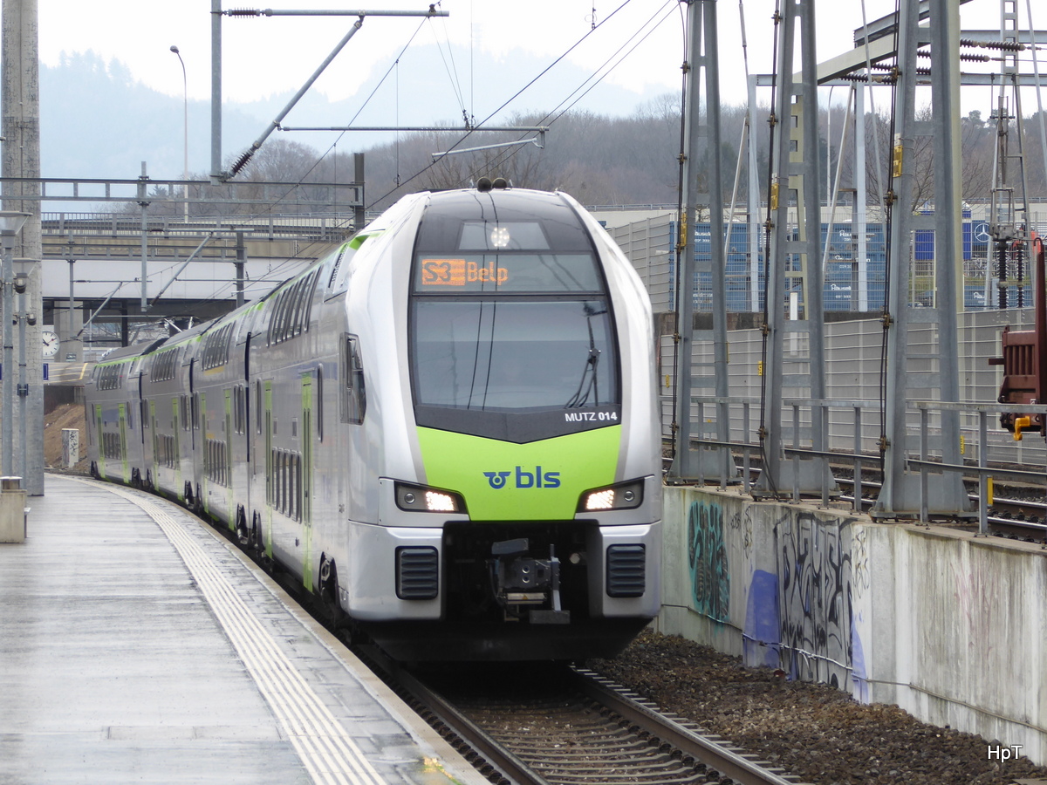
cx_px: 524
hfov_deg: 13.2
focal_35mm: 150
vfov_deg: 9.9
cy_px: 392
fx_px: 4537
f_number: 5.3
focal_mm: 24.2
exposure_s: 1/80
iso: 80
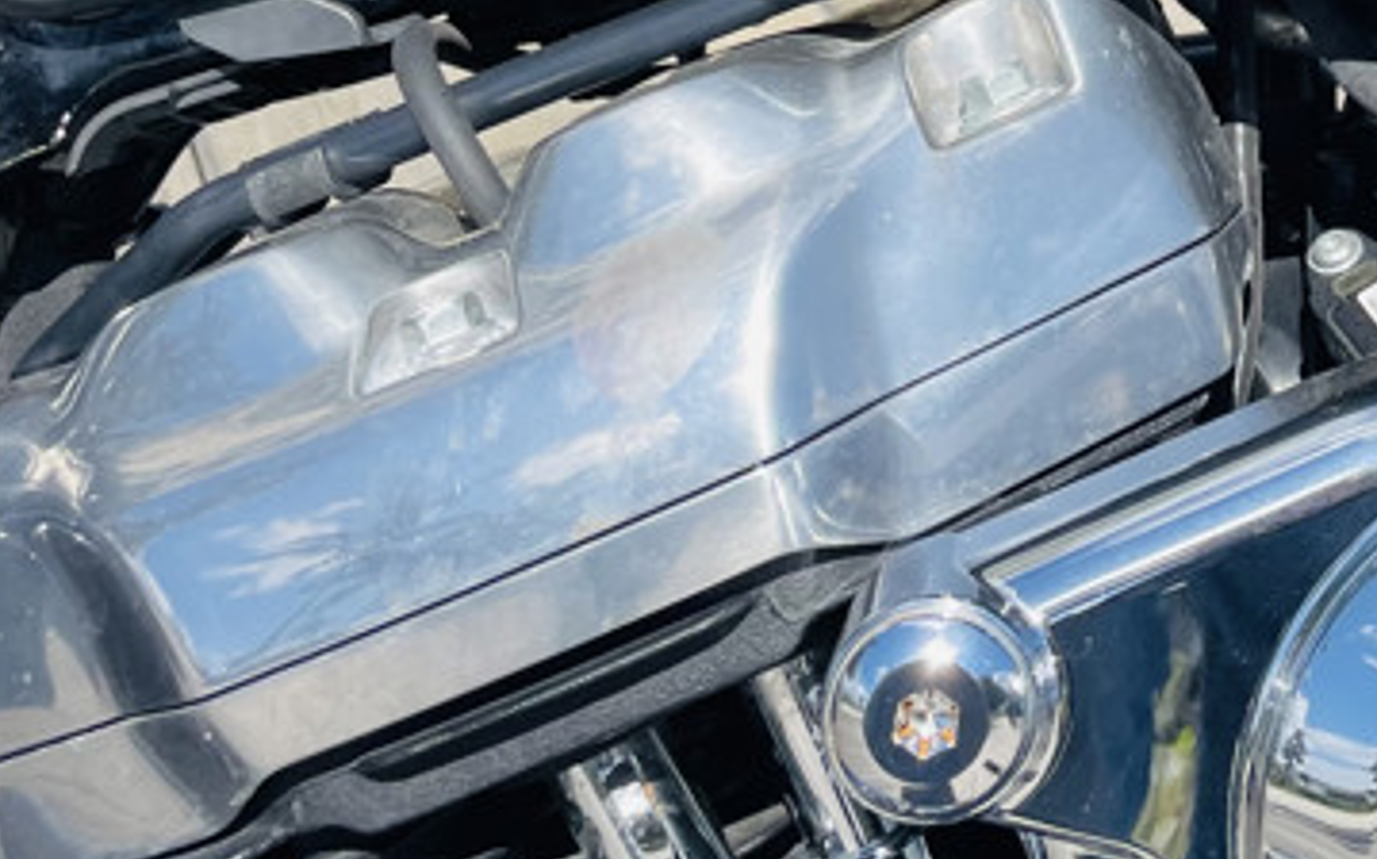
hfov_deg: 23.3
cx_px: 1598
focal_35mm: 82
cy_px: -472
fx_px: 3076
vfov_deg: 14.7
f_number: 1.6
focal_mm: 4.2
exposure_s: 1/2451
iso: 32
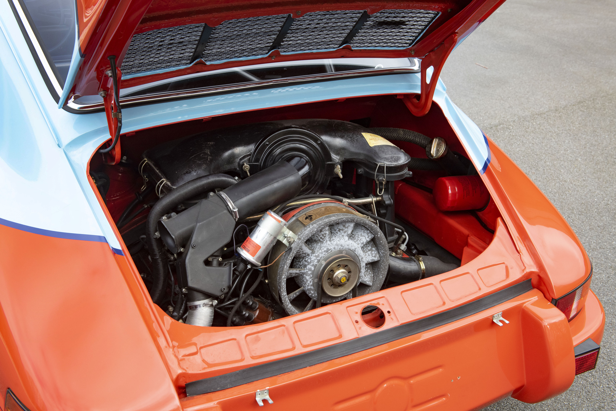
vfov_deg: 30.5
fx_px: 753
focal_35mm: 44
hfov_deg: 44.5
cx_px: 308
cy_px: 206
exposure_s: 1/200
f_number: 6.3
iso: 1000
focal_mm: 44
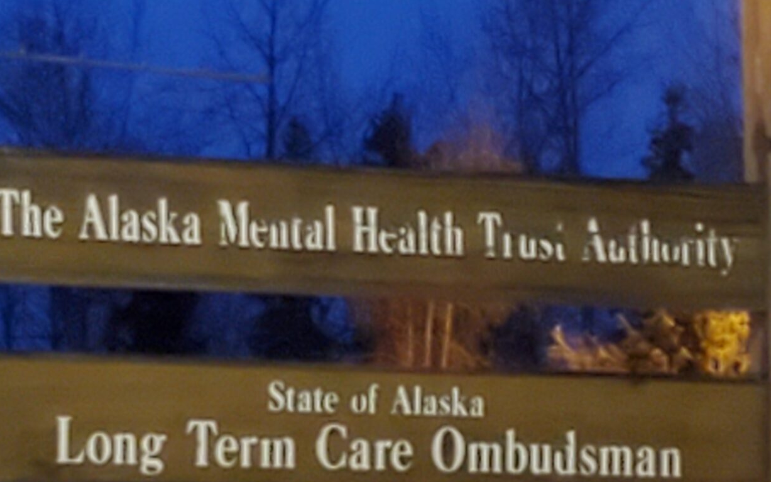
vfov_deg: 27.5
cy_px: 381
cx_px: 440
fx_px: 967
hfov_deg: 43.4
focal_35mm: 46
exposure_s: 1/11
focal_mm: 4.3
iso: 500
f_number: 1.5
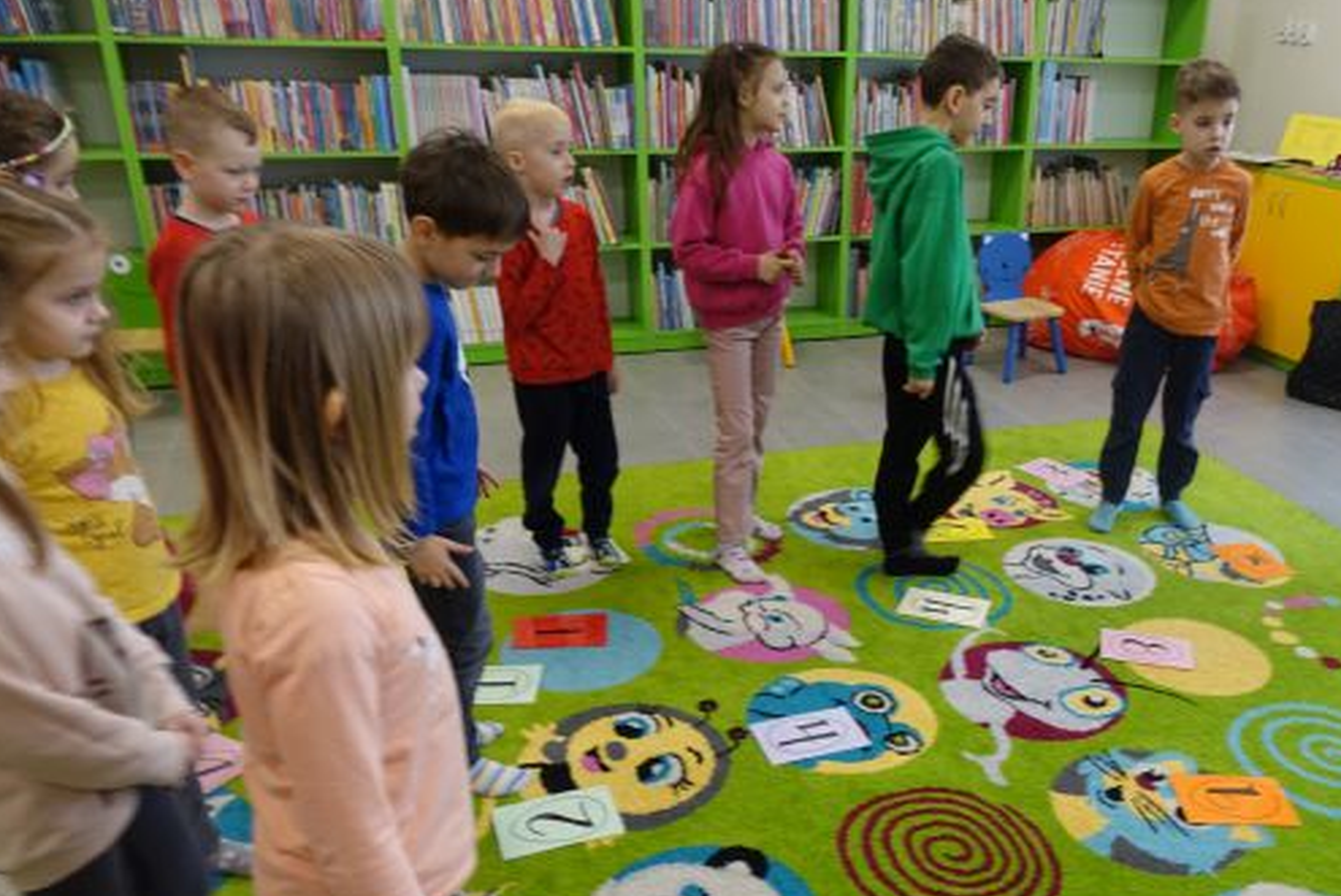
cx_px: 851
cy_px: 559
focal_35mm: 31
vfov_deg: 42.1
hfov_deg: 59.3
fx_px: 1156
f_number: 2.8
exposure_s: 1/30
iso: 125
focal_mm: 8.8
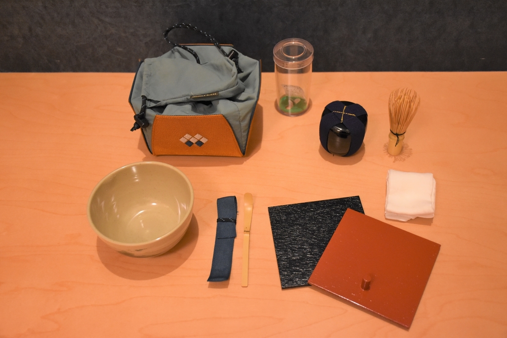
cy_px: 169
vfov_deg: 33.0
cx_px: 254
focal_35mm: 40
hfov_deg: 47.9
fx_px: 570
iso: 2800
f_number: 4
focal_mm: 27
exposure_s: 1/60
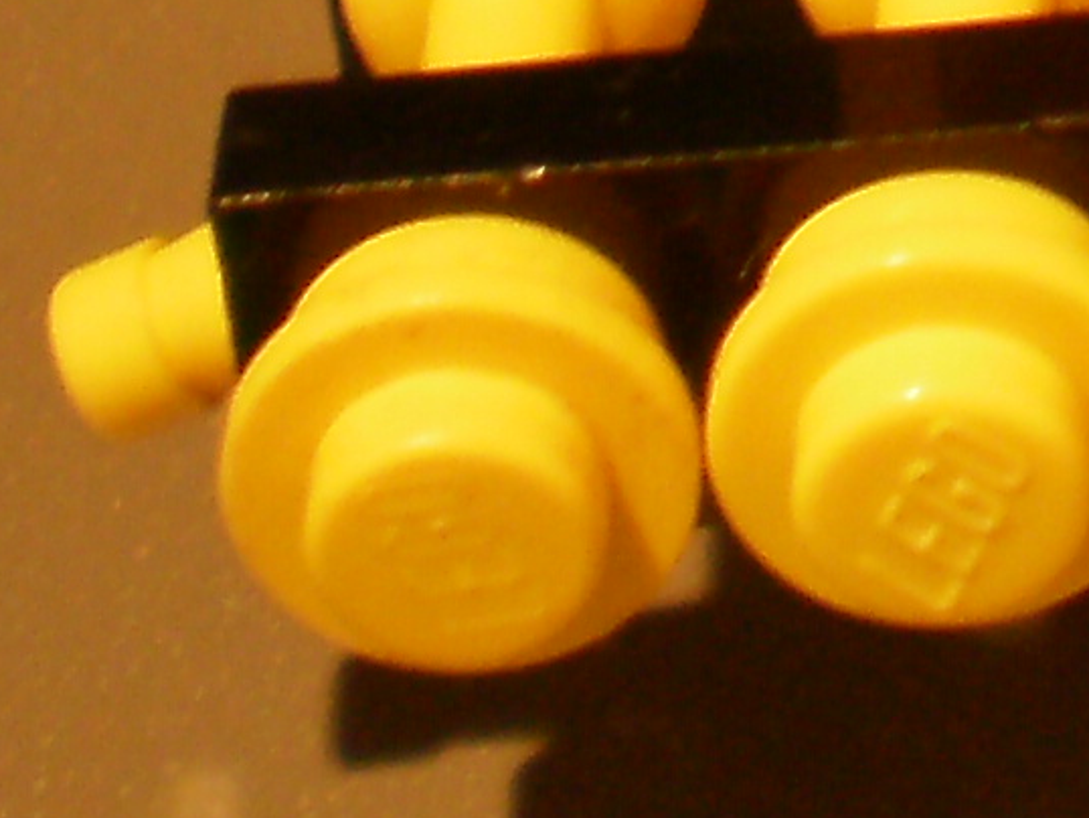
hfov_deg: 7.8
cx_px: 2123
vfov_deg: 5.8
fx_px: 7680
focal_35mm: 244
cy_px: -1227
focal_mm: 6.3
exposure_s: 1/4
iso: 125
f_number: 3.1
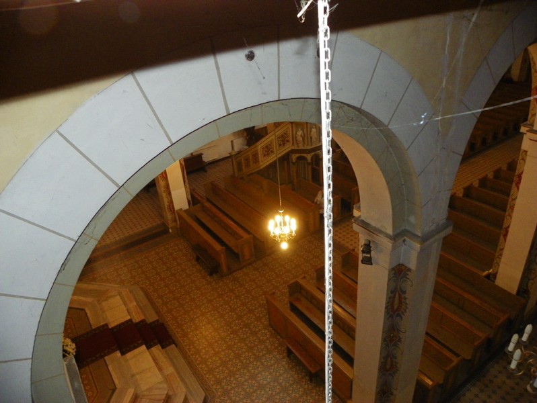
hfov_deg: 67.3
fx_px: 404
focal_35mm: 26
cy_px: 202
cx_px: 268
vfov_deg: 53.1
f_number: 2.8
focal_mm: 4.6
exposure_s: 1/30
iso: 250
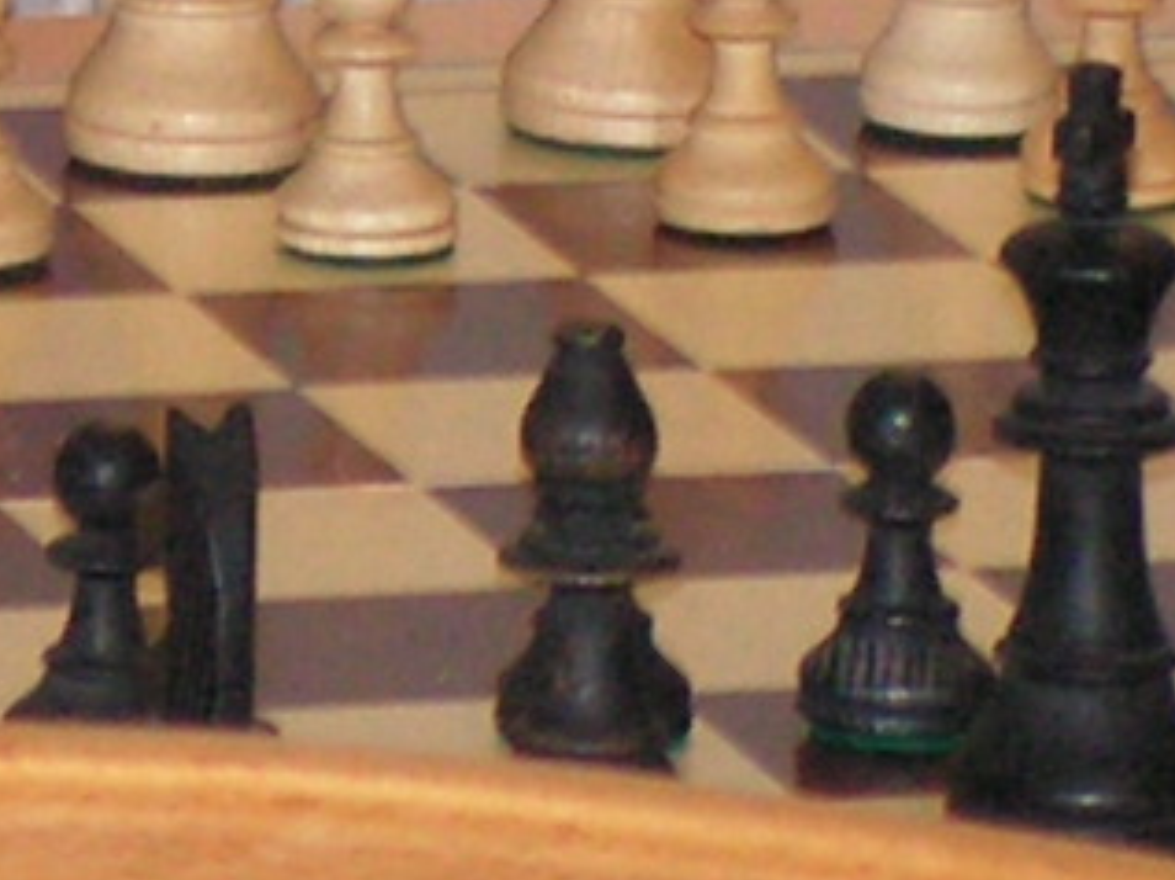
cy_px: -1128
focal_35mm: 664
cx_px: -857
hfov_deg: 3.0
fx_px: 22522
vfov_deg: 2.2
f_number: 3.4
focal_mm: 17.3
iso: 200
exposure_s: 1/100
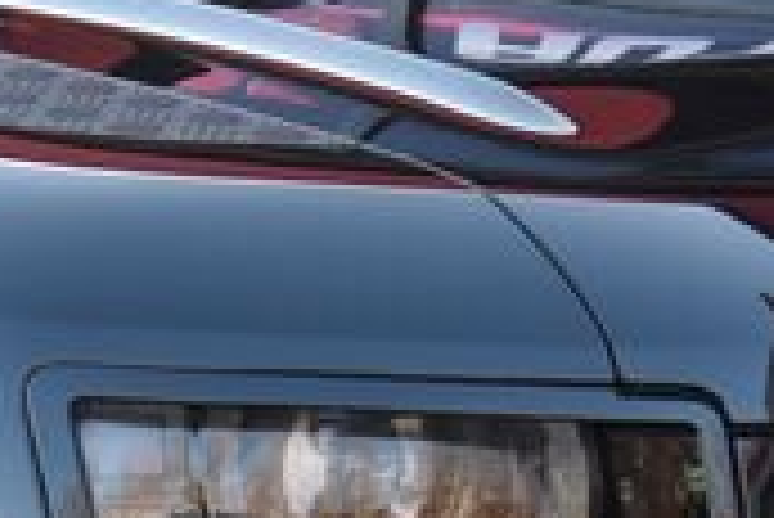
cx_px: -112
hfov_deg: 7.1
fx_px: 6154
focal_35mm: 286
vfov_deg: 4.8
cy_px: 536
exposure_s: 1/160
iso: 500
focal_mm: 48
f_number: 6.3
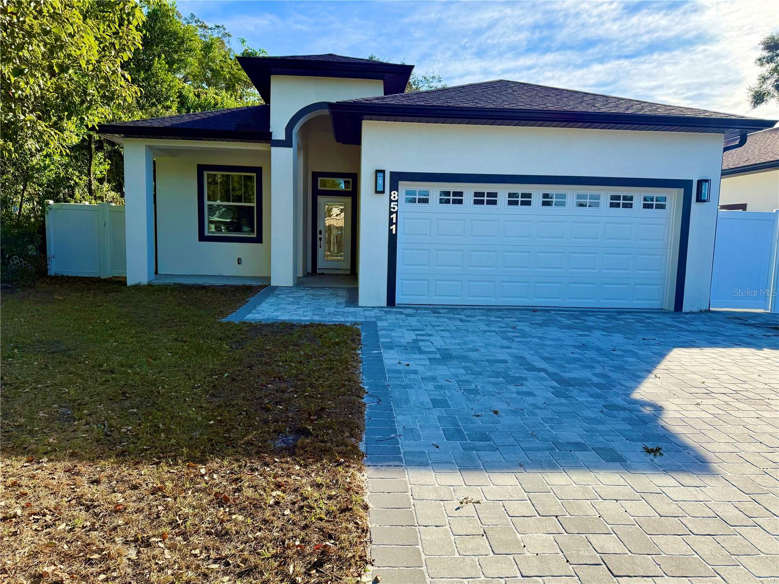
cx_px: 390
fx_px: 540
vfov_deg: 56.8
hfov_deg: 71.6
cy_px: 292
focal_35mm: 24
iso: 100
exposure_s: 1/2299
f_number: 1.78
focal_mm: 6.76
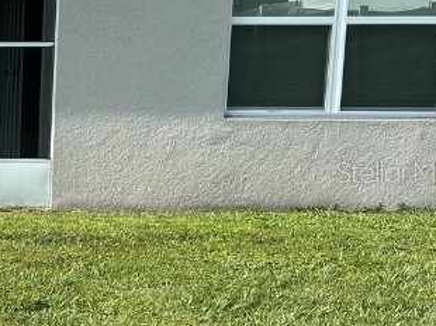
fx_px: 1082
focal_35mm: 86
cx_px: -252
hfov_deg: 19.3
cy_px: 171
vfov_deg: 17.1
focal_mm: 5.7
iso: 50
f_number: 1.5
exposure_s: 1/2353
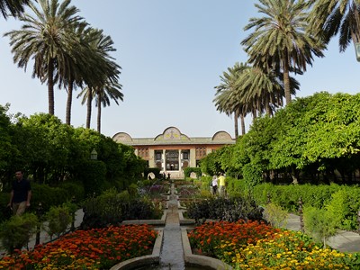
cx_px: 180
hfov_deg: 69.4
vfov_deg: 54.9
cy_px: 135
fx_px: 260
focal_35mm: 25
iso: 160
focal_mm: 4.5
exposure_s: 1/640
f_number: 4
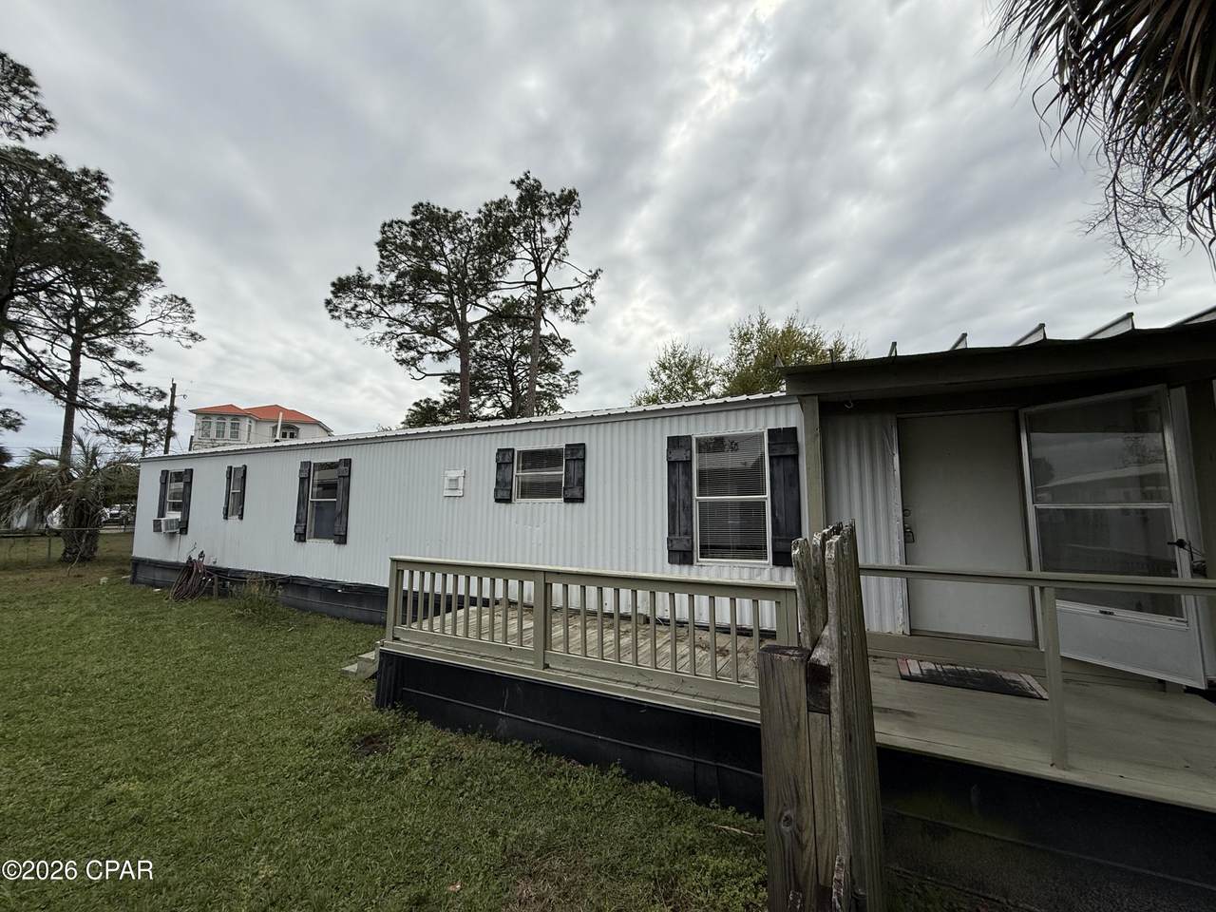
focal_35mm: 14
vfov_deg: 85.7
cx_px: 608
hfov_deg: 102.1
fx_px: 492
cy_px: 456
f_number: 2.2
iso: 64
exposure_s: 1/2841
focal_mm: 2.22
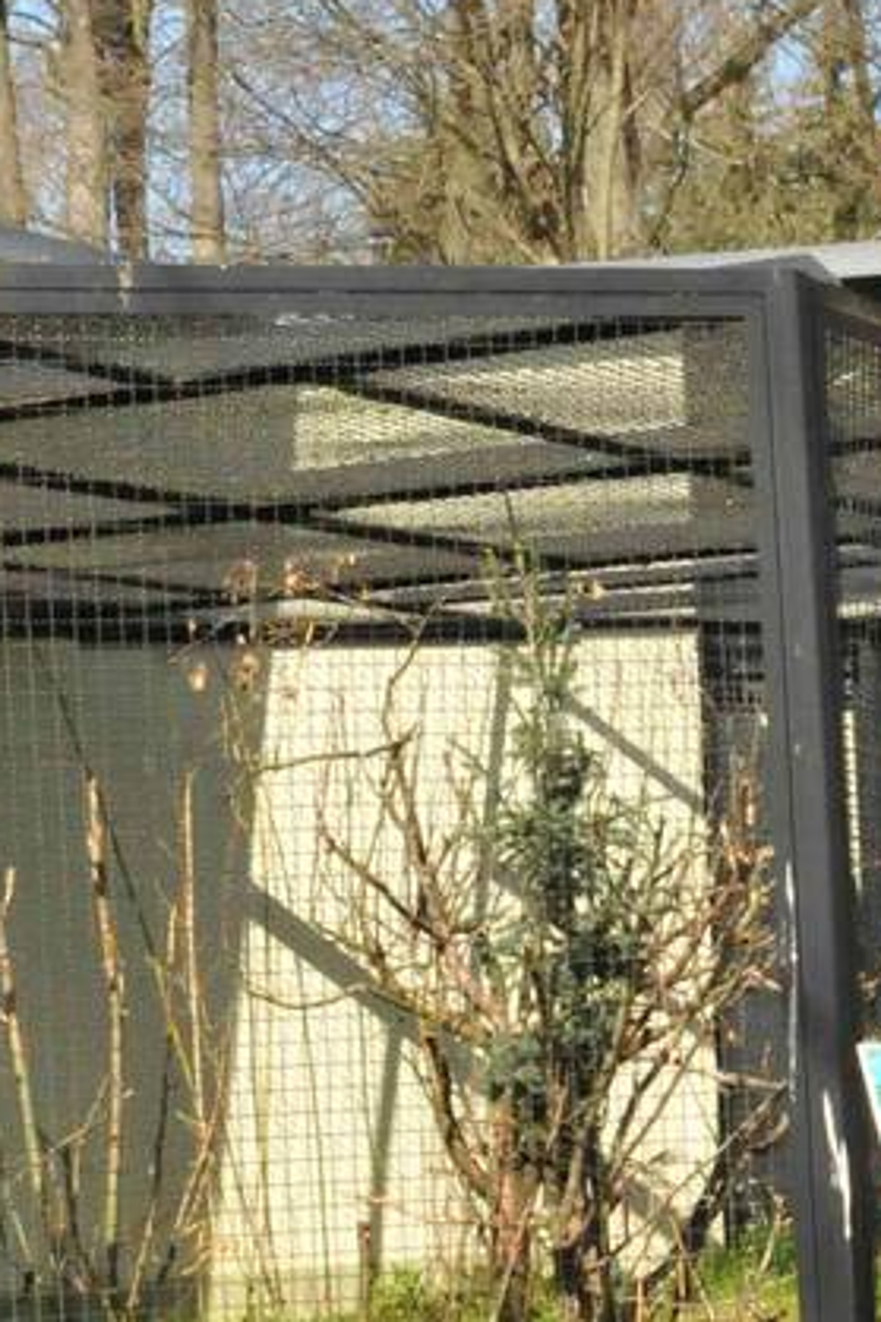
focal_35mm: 103
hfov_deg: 13.3
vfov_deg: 19.8
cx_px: 482
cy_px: 871
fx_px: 3784
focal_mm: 18
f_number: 14
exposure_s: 1/800
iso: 1600
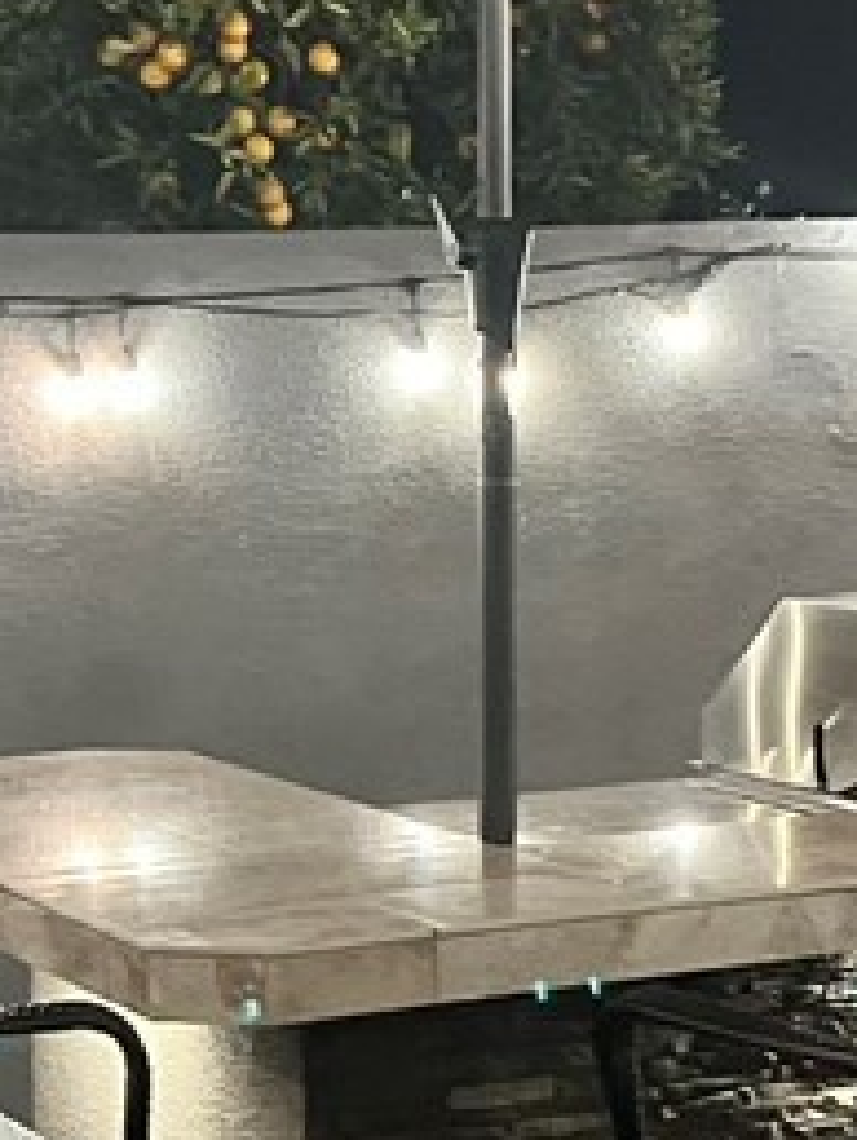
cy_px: 672
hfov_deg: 14.4
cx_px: 345
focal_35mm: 103
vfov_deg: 19.0
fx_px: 3394
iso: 500
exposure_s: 1/30
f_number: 1.6
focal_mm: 5.1
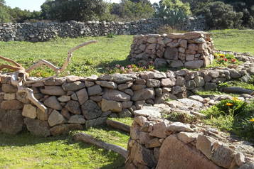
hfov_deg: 30.5
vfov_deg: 20.6
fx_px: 466
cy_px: 74
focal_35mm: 66
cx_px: 127
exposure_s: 1/320
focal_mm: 11.3
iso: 64
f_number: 4
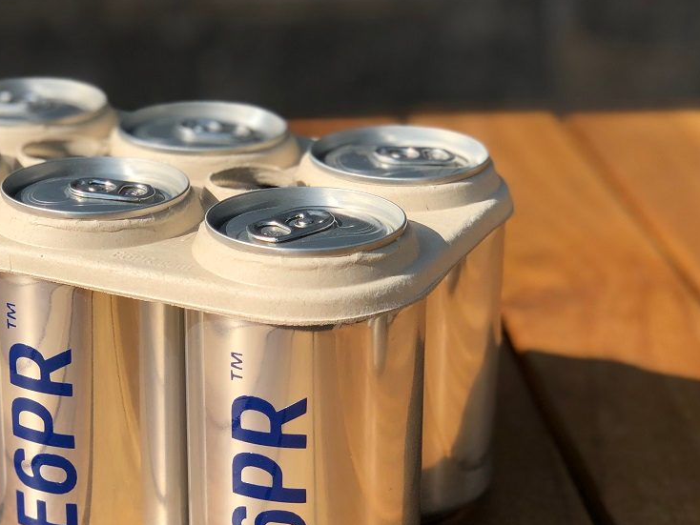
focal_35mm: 85
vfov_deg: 17.4
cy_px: 316
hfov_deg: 22.8
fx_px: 1719
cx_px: 161
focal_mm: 6
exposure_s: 1/1779
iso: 16
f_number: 2.4
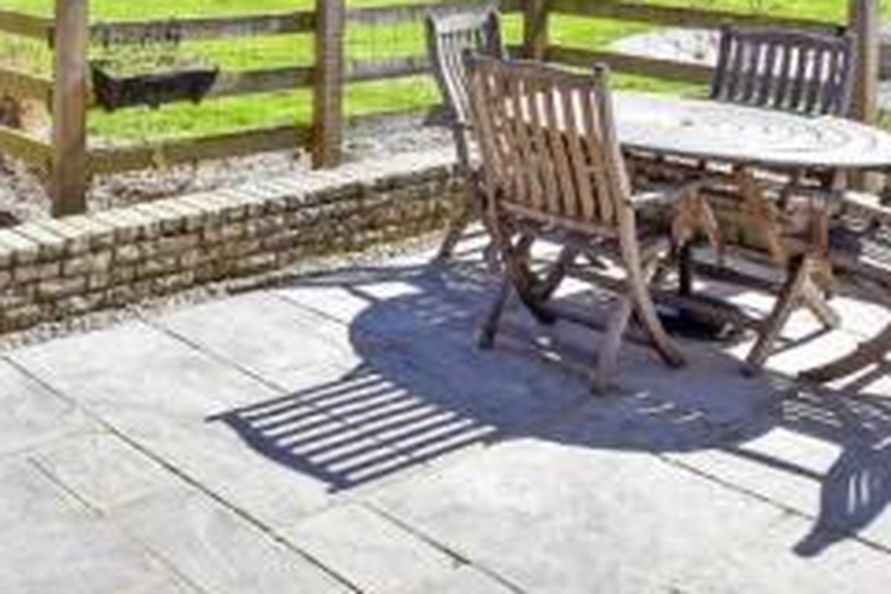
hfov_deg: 40.4
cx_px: -35
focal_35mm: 41
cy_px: -132
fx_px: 1015
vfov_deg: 28.2
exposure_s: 1/800
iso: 320
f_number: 8
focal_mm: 10
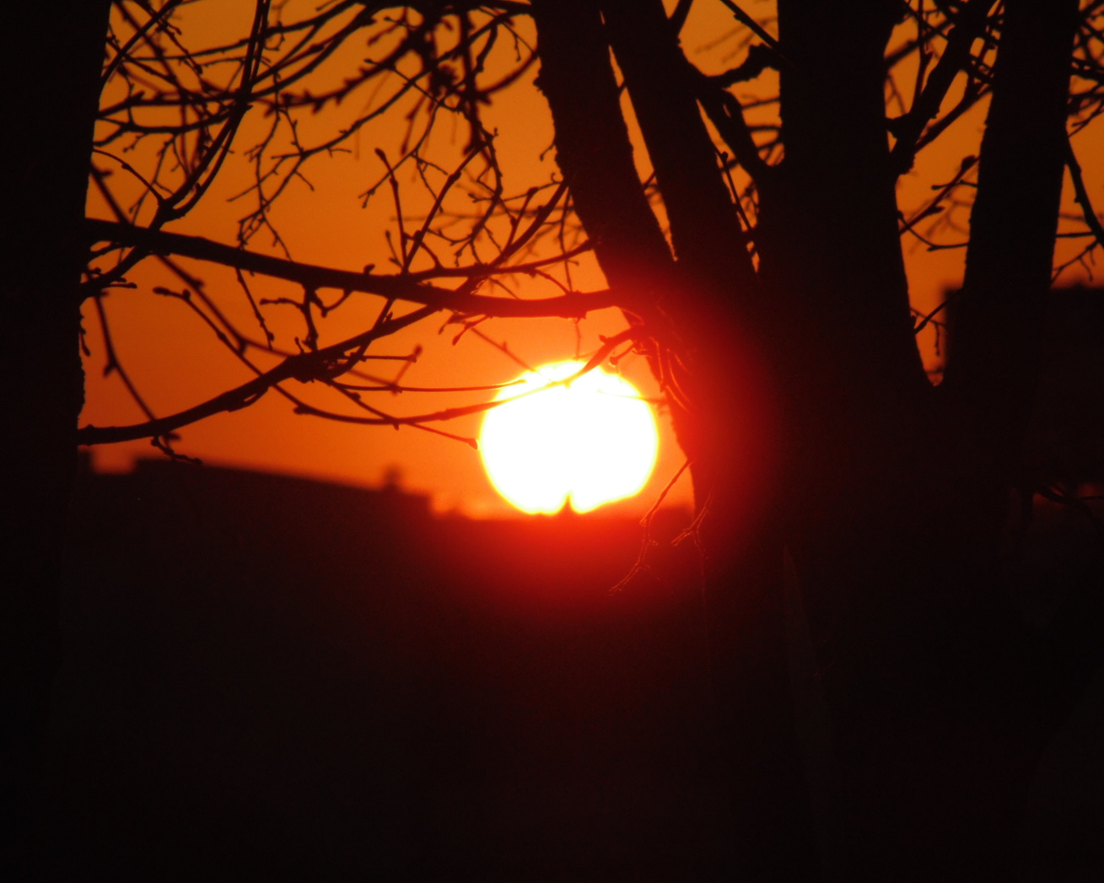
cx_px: 565
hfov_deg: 3.5
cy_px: 442
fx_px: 17904
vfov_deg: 2.8
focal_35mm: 548
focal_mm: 94.5
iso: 200
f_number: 16.7
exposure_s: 1/400
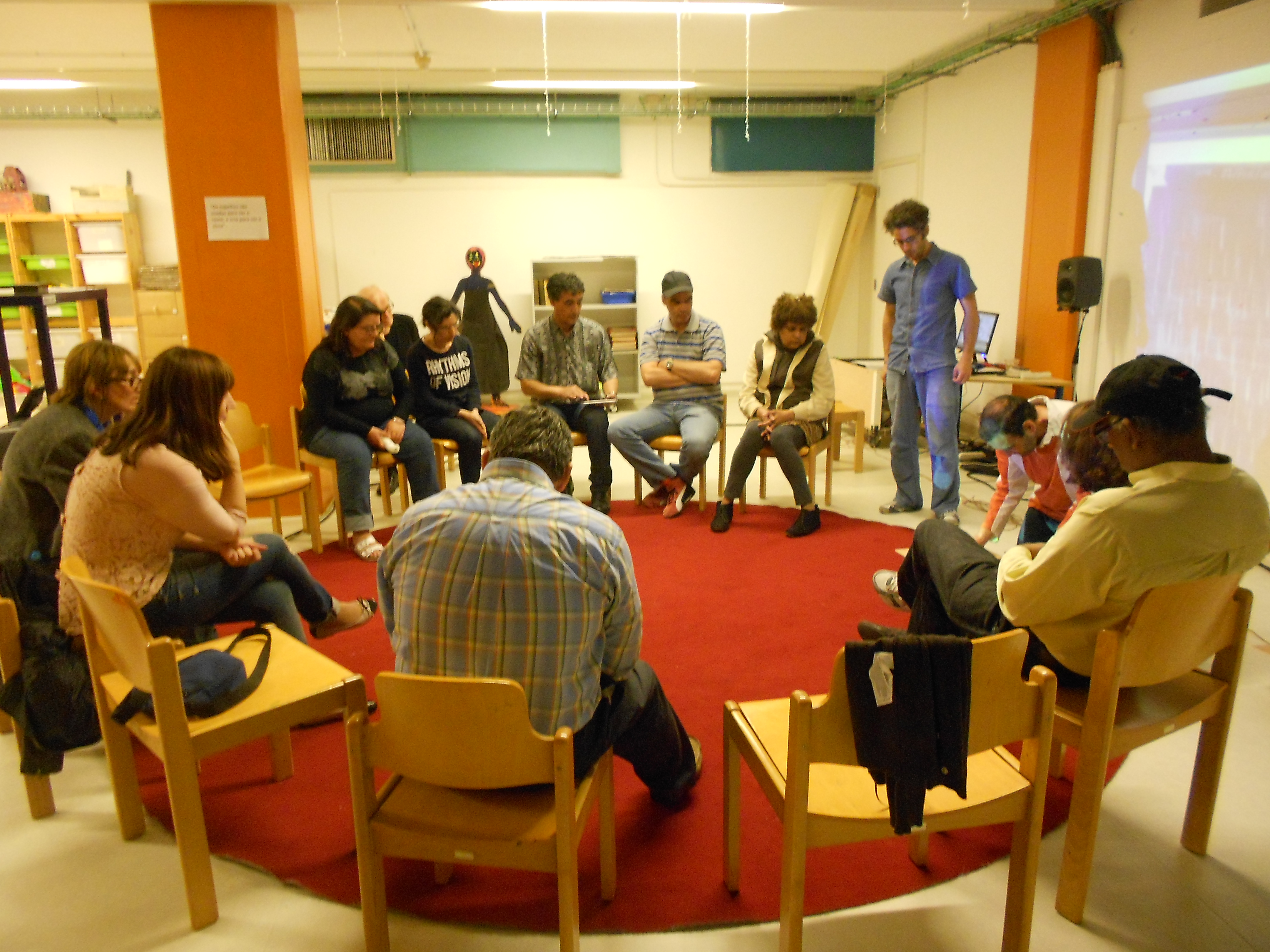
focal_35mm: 26
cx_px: 635
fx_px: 954
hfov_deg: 67.3
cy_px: 476
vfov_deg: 53.1
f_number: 3.2
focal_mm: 4.6
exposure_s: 1/13
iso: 400
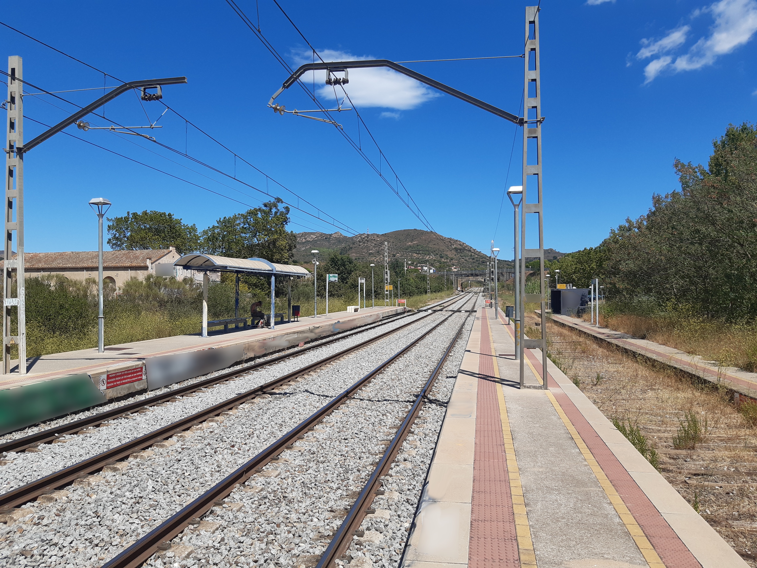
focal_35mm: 26
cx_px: 378
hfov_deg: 67.3
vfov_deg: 53.1
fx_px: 569
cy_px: 284
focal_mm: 3.92
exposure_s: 1/2262
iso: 40
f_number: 1.7
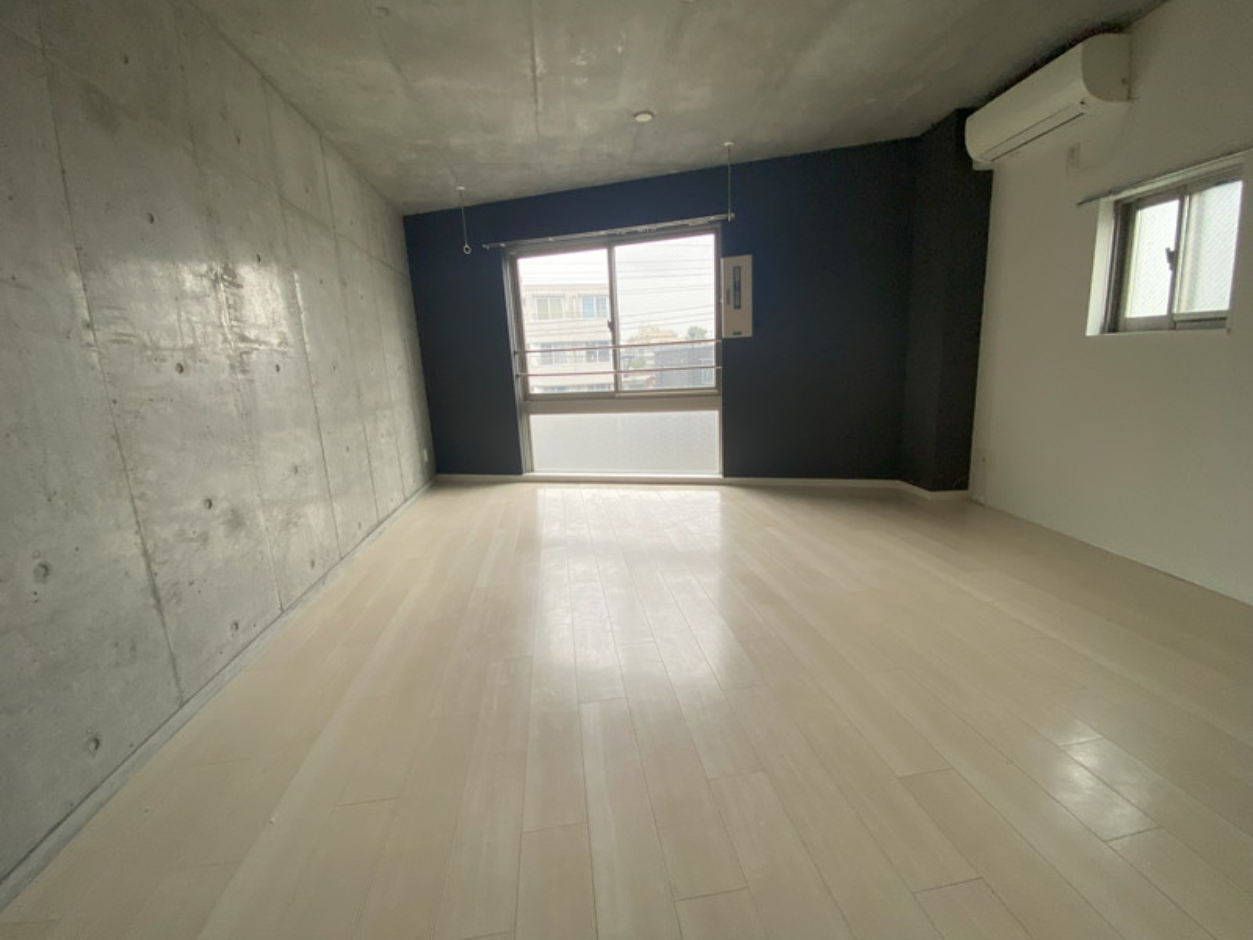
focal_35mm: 13
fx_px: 471
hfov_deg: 106.2
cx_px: 626
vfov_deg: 89.9
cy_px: 470
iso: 80
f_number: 2.4
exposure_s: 1/121
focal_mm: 1.54
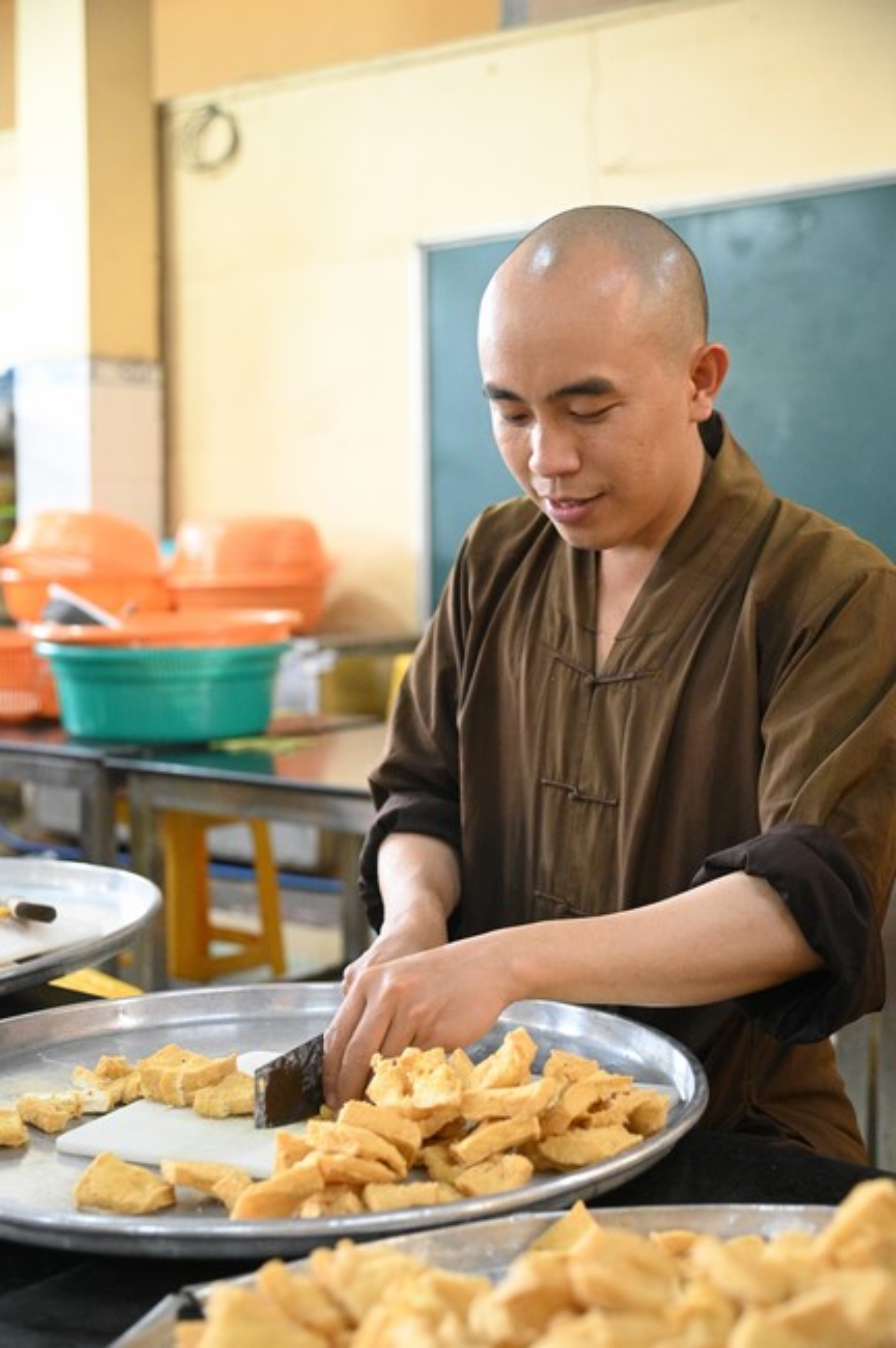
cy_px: 674
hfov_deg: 28.0
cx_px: 448
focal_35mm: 48
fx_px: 1796
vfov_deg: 41.2
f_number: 4
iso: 10000
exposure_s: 1/400
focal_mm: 48
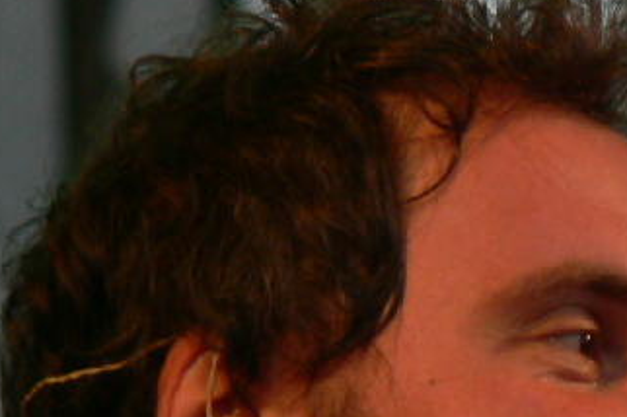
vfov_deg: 1.2
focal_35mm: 1182
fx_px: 20565
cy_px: 594
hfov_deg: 1.7
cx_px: 734
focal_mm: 59.5
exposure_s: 1/125
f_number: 2.8
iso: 100
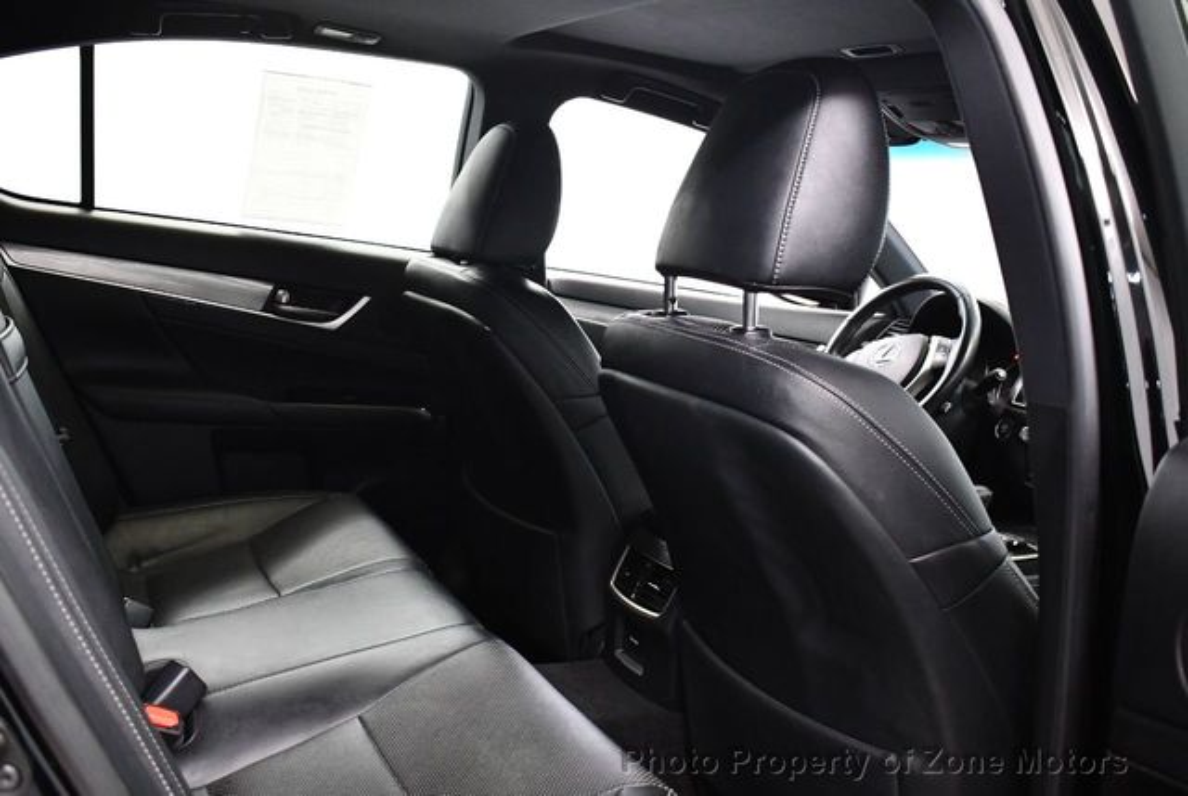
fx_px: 1190
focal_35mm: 36
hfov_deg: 53.1
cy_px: 398
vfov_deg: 37.0
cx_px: 594
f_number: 3.5
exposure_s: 1/80
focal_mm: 18
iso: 3200
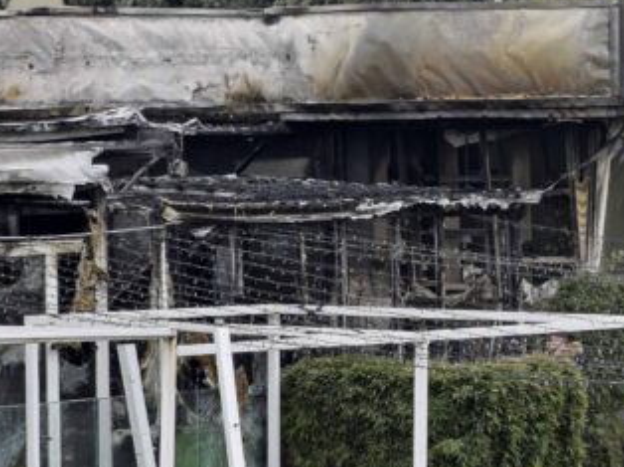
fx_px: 6953
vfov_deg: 3.8
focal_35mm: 386
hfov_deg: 5.1
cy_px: 215
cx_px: 572
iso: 400
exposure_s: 1/160
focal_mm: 112
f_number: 11
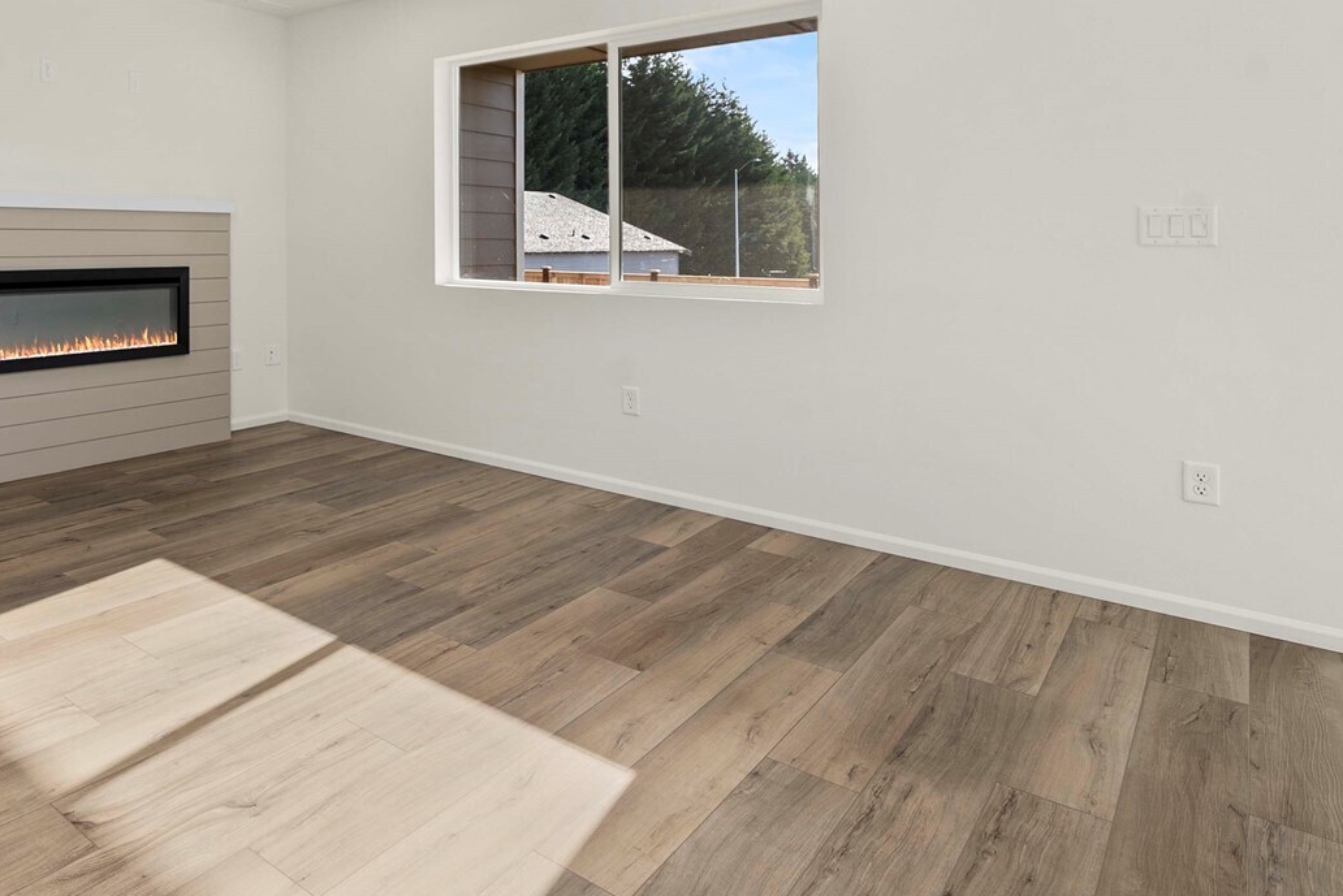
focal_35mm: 23
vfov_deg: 53.4
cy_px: 259
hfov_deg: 68.3
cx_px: 257
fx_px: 858
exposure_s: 1/125
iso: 80
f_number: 7.1
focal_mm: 14
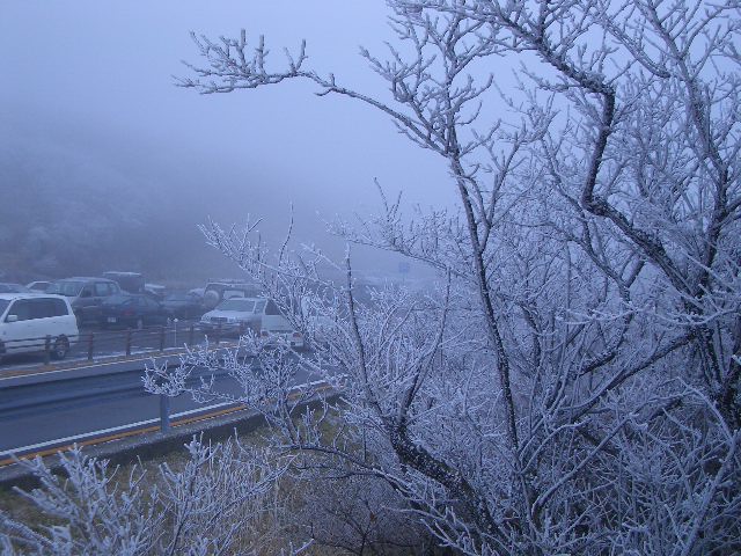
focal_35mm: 49
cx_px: 370
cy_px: 278
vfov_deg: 29.7
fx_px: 1049
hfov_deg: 38.9
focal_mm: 8.2
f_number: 3.1
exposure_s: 1/320
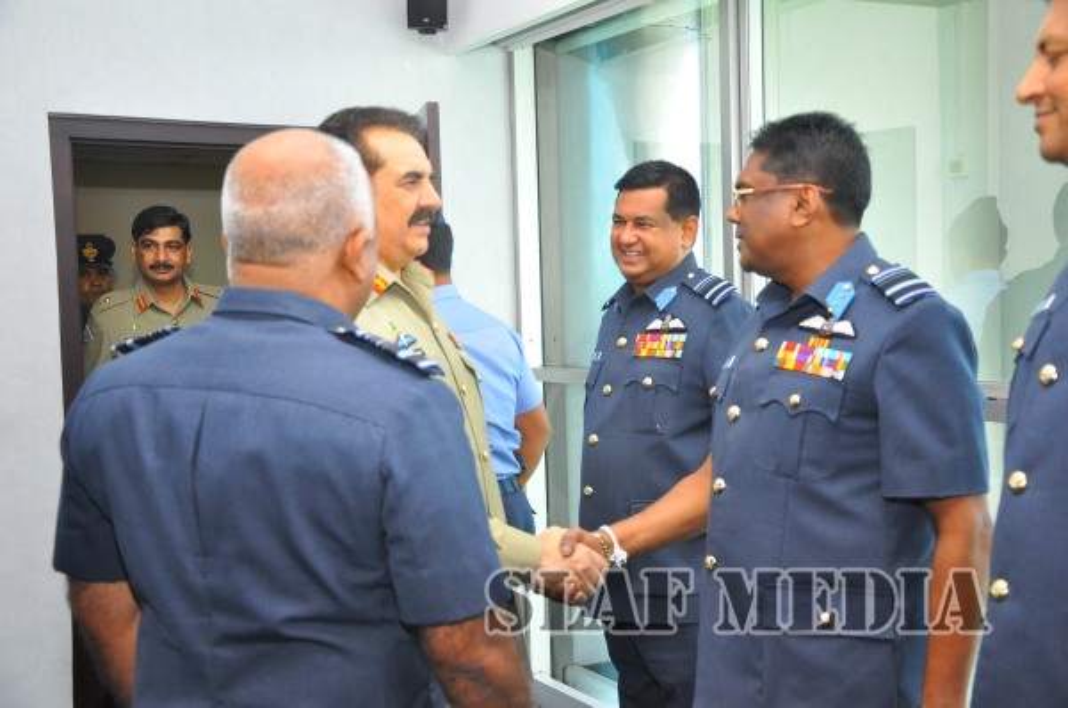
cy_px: 354
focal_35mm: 42
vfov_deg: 31.8
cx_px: 534
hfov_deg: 46.5
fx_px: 1244
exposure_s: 1/100
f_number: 4
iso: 800
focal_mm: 28
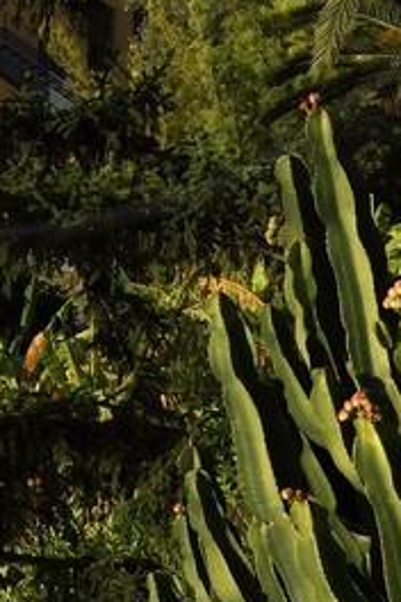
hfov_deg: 6.3
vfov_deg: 9.1
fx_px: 3642
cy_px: -390
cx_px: -43
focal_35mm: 218
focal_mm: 36
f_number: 13
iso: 200
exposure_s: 1/250
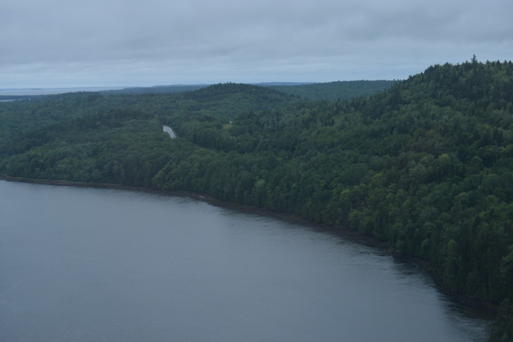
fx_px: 1176
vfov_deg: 16.6
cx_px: 256
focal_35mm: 82
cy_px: 171
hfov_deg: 24.6
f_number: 5.6
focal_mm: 55
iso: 200
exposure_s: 1/320
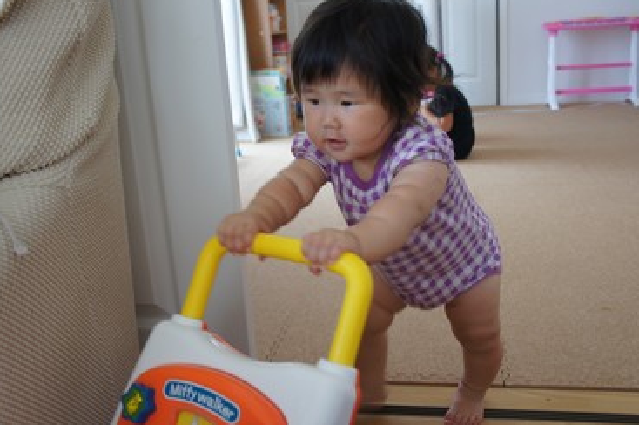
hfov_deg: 53.2
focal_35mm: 36
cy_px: 195
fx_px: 638
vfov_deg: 36.8
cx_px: 333
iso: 200
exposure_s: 1/40
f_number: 4
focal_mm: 22
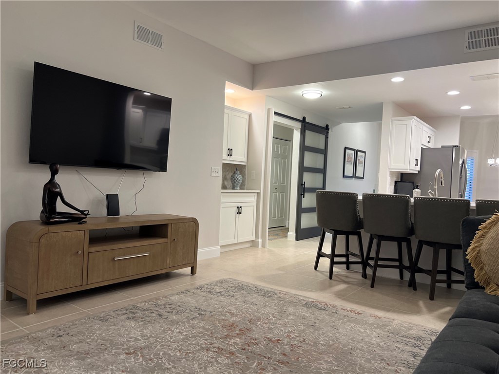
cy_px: 187
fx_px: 375
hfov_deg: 67.3
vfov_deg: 53.1
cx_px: 250
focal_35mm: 26
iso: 100
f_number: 1.5
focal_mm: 5.7
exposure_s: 1/60
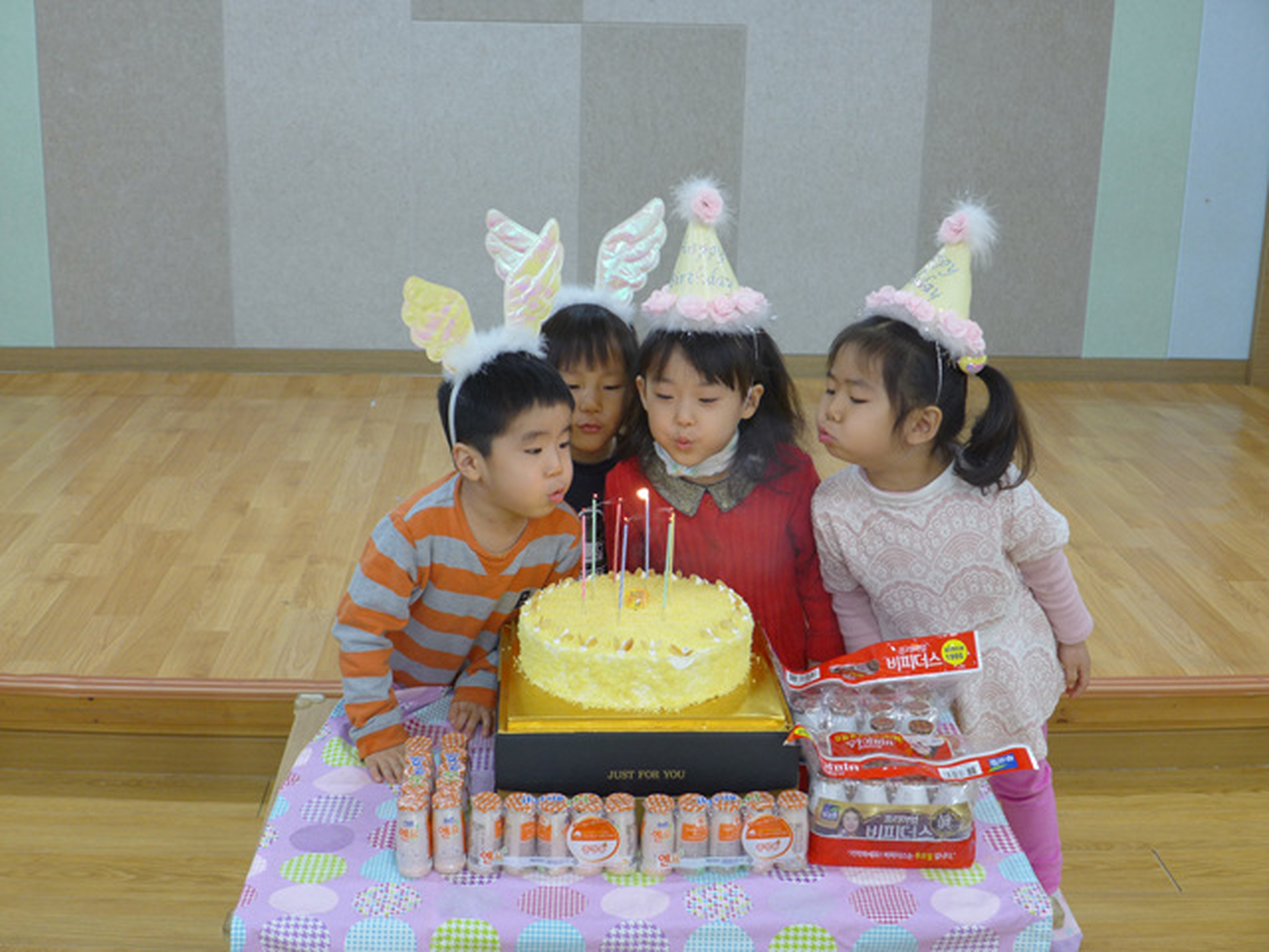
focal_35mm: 47
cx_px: 634
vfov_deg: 30.9
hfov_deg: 40.4
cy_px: 476
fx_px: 1723
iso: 160
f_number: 1.8
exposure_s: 1/80
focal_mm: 9.2
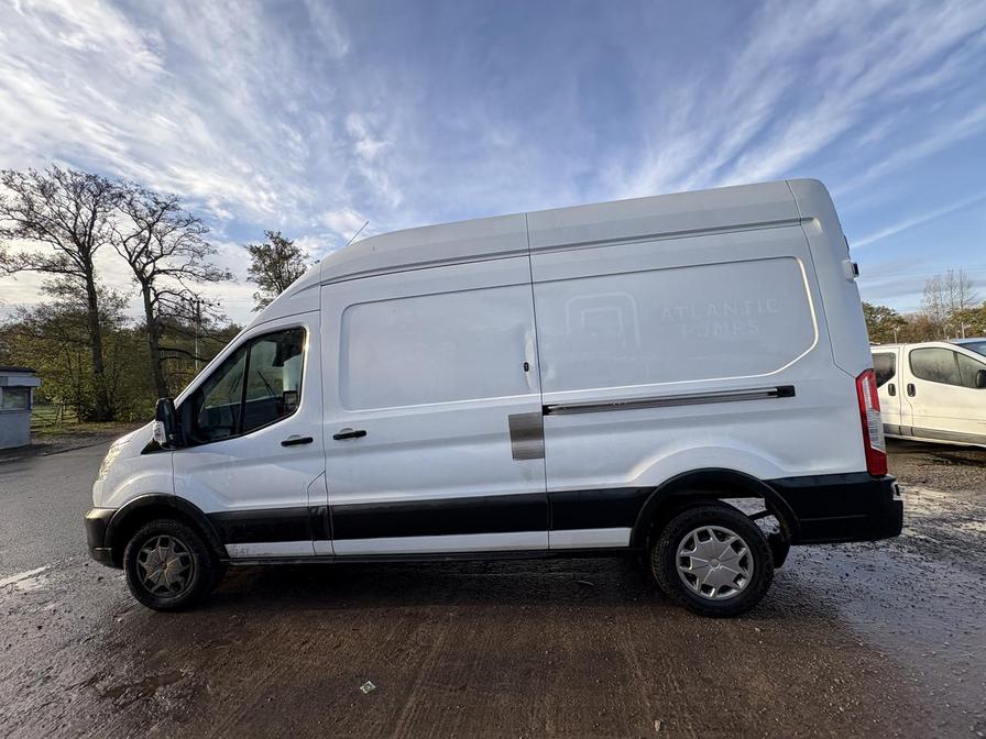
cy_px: 370
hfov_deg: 102.1
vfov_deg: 85.7
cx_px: 493
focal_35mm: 14
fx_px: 399
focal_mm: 2.22
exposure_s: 1/548
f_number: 2.2
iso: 40
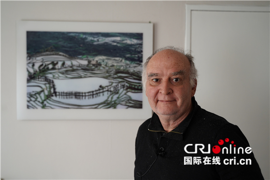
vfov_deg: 34.2
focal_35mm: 39
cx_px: 135
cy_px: 90
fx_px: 292
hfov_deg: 49.6
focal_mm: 39
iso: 800
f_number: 3.2
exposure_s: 1/80
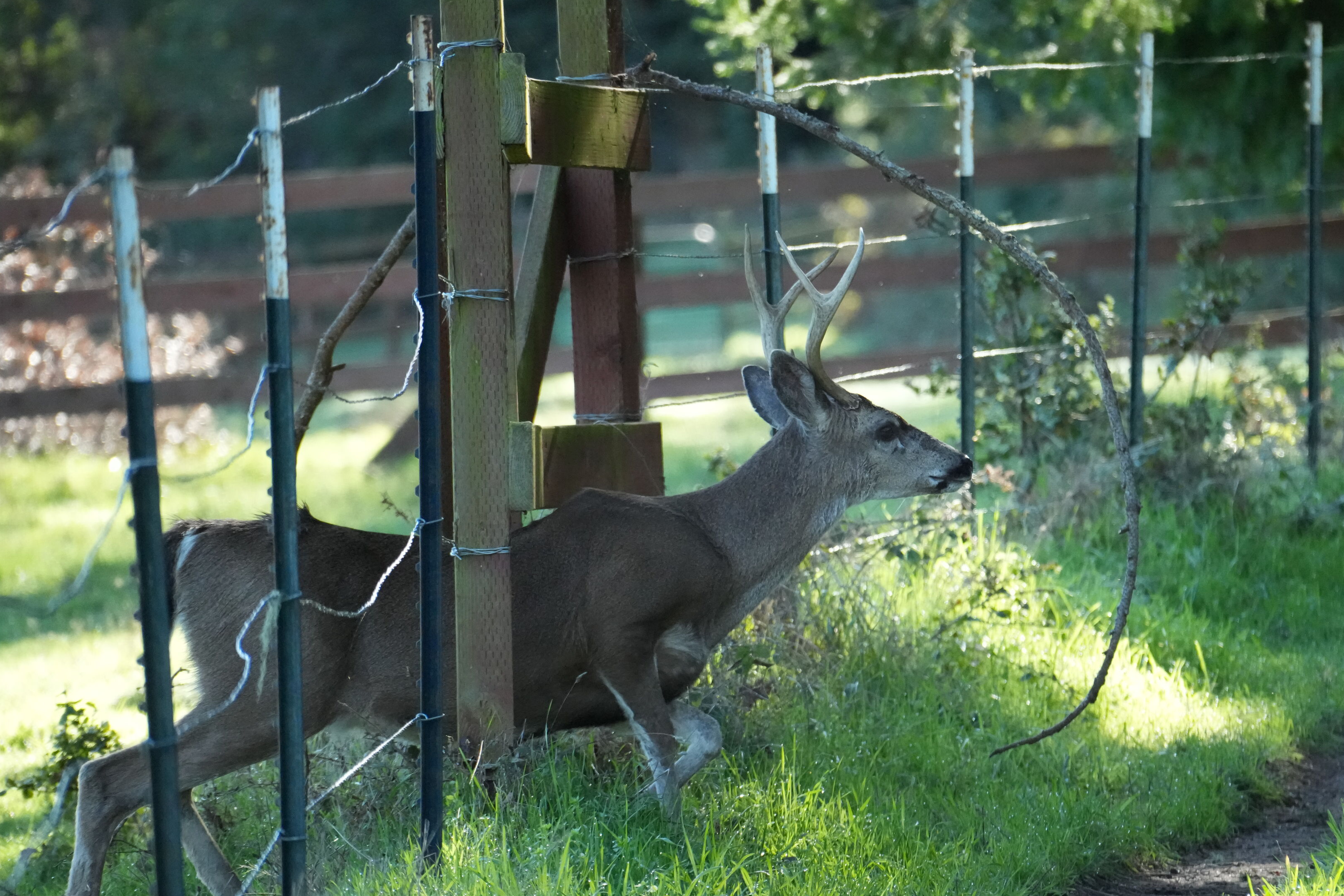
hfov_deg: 5.1
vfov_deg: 3.4
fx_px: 15006
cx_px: 818
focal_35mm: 402
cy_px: 529
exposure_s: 1/1600
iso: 8000
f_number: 7.1
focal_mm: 300
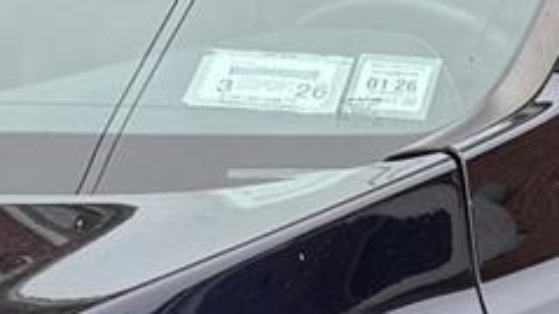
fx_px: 2488
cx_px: 596
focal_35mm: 168
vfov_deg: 7.1
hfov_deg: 12.6
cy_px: 429
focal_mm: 6.76
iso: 100
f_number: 1.78
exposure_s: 1/445
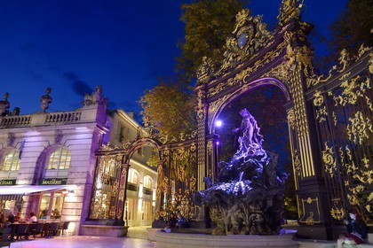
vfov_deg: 53.1
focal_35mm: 24
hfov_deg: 73.7
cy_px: 124
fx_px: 249
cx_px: 186
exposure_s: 2
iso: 400
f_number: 9
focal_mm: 24
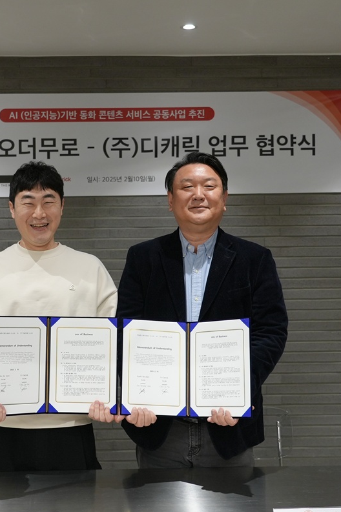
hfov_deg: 26.8
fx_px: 711
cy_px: 257
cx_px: 107
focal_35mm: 50
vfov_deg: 39.6
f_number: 4
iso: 1250
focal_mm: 33
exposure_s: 1/160
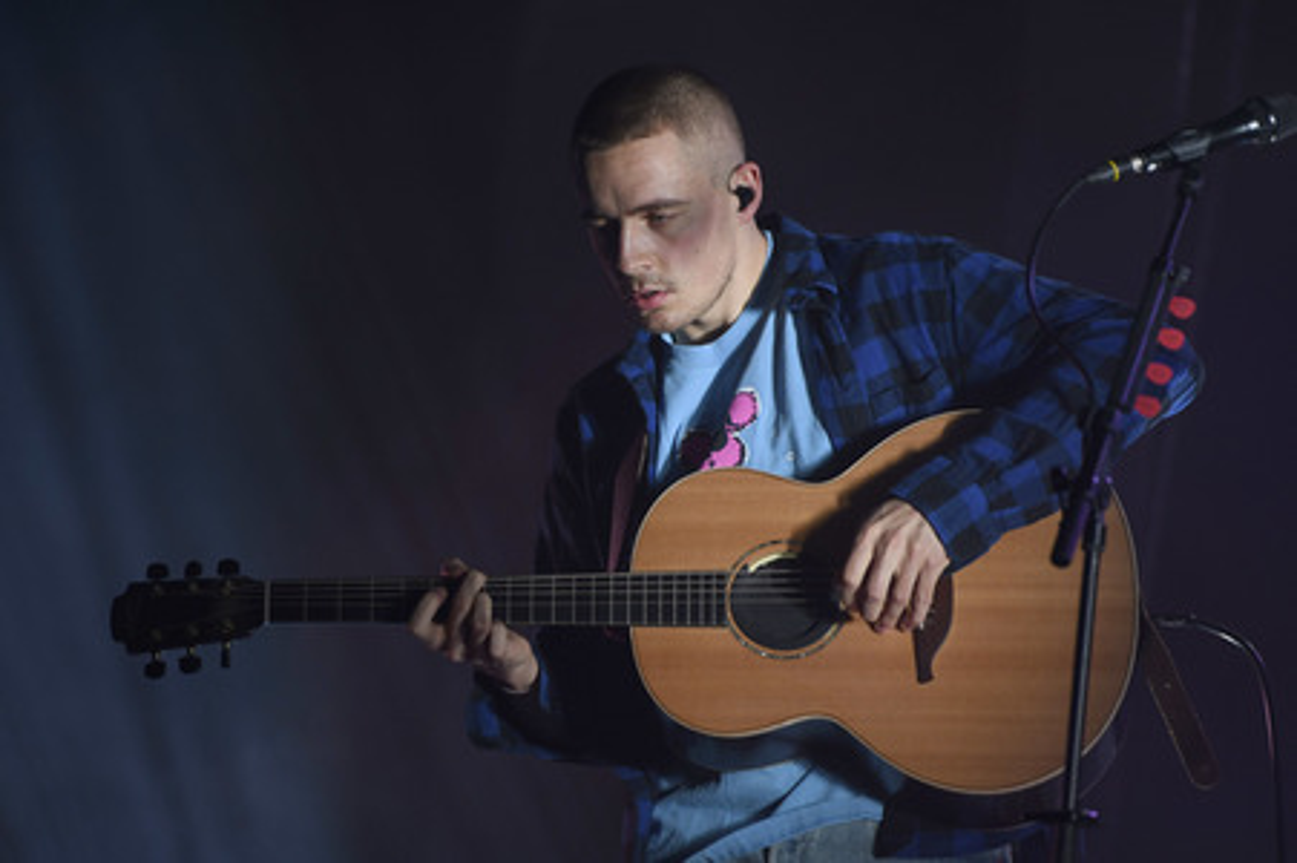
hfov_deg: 10.3
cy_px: 432
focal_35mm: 200
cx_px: 648
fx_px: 7200
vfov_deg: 6.9
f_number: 3.5
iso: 800
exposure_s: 1/800
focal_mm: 200
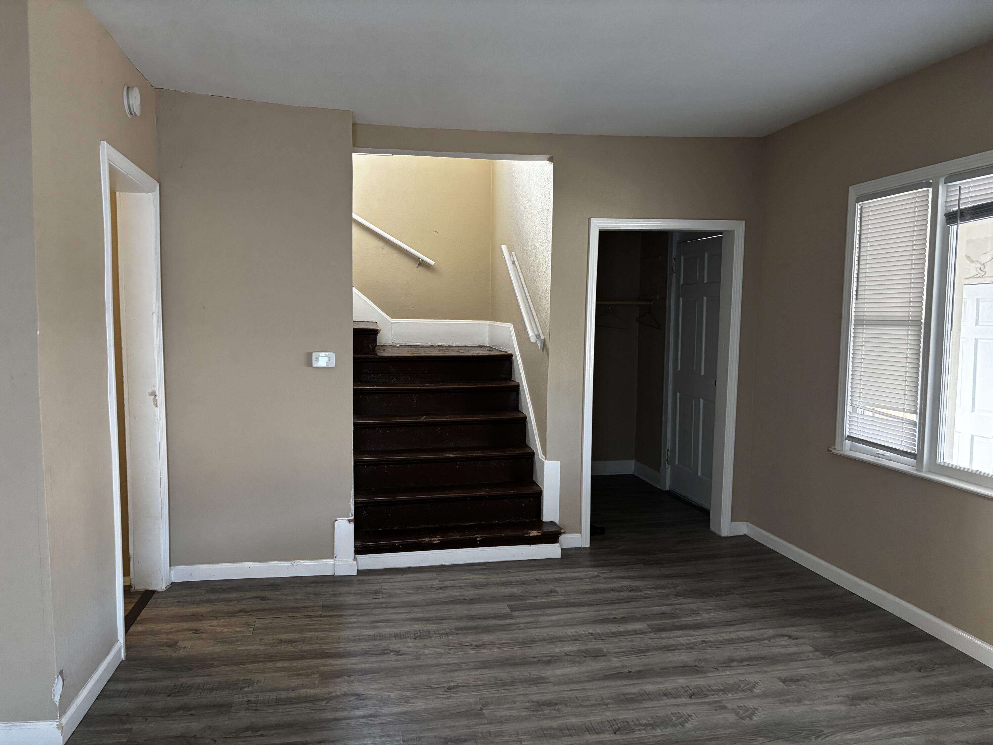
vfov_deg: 53.1
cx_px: 496
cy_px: 372
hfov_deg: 67.3
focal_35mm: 26
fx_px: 746
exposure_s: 1/60
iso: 320
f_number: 1.6
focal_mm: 5.96
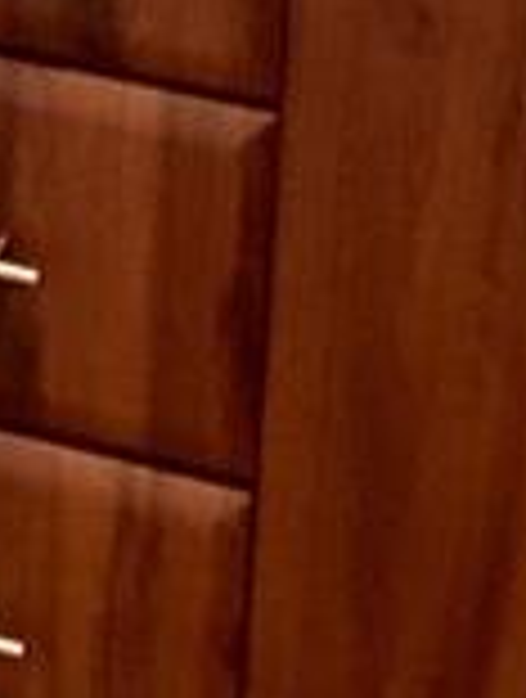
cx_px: -553
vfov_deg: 8.2
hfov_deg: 6.5
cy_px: -914
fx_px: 4520
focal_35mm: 224
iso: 200
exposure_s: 1/17
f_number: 2.2
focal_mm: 4.15
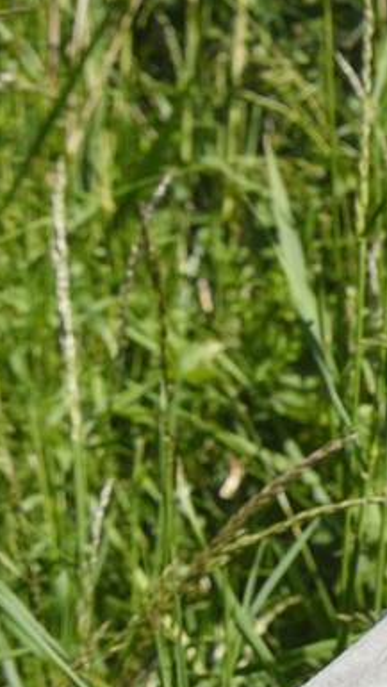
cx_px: 1300
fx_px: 3169
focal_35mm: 174
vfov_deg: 12.3
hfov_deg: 6.2
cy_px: 543
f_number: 13
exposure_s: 1/250
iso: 200
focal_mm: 40
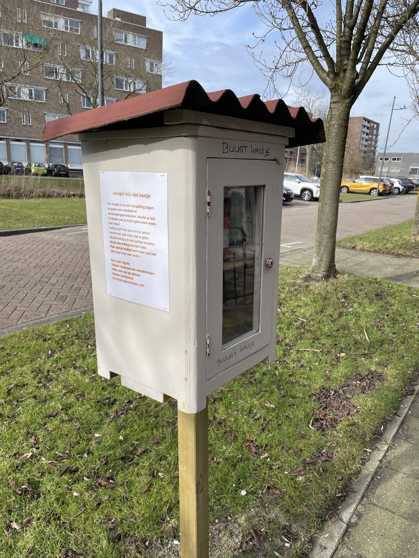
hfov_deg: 53.1
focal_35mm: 26
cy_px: 279
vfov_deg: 67.3
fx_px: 420
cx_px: 210
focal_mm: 4.2
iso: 32
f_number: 1.6
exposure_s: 1/2092
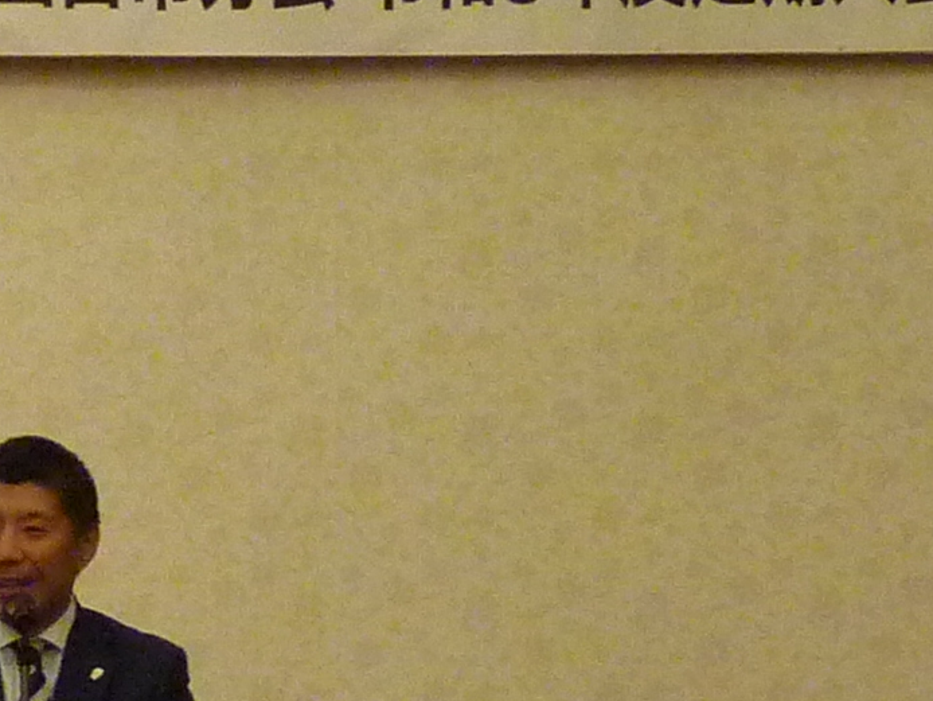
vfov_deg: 5.1
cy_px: 716
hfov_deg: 6.8
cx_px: 23
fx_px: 7873
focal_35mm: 292
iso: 400
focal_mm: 9.2
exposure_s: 1/25
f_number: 3.4
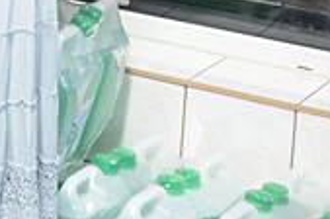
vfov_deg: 7.0
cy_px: -208
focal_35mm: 189
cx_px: -365
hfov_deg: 10.0
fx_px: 1725
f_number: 7.1
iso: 1600
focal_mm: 25
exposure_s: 1/200
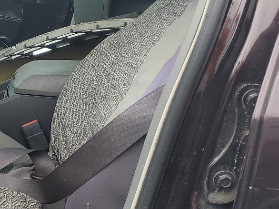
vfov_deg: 20.7
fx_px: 572
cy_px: 94
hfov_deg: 24.7
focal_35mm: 71
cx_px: -58
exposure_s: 1/455
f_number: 1.5
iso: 50
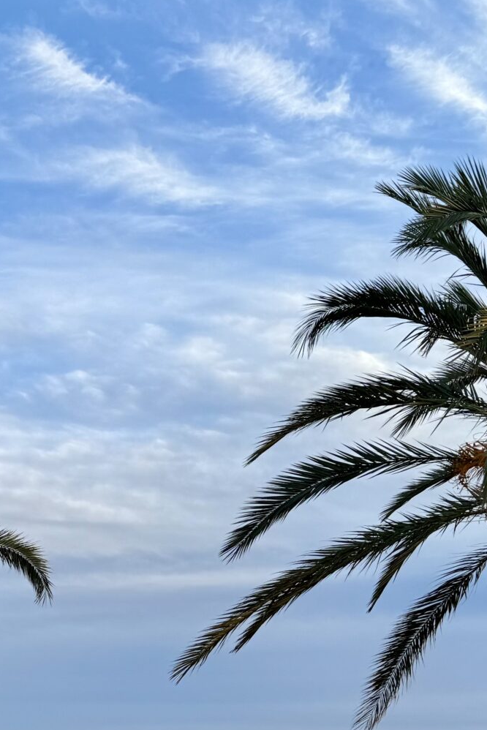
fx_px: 1298
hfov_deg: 19.7
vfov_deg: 31.0
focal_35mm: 64
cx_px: -132
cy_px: 524
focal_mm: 6.86
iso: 80
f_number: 1.78
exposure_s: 1/700
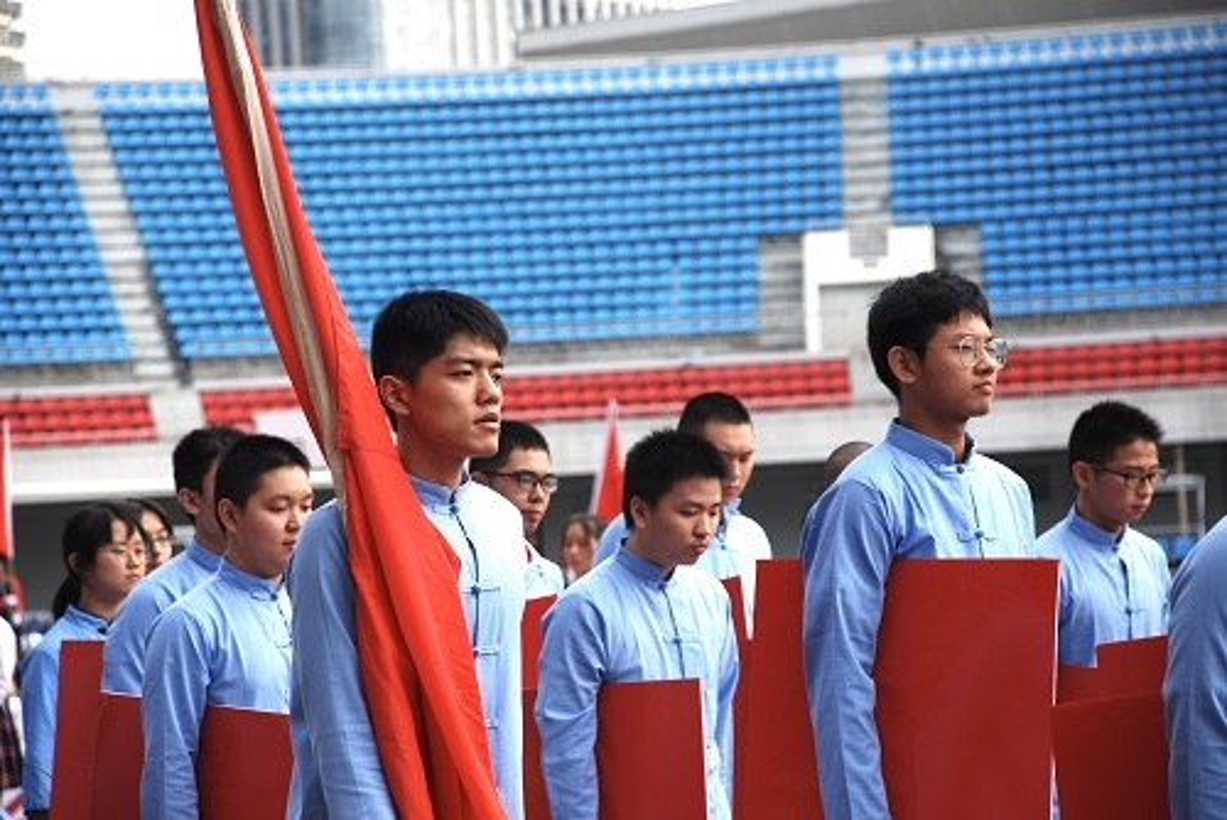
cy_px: 410
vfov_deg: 8.2
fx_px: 5729
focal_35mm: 168
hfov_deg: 12.2
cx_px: 614
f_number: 5.6
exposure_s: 1/400
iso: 200
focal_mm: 112
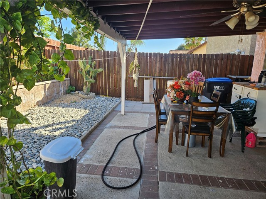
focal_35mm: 23
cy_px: 100
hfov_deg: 73.9
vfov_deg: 58.9
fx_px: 177
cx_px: 133
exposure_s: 1/253
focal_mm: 5.4
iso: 25
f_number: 1.8
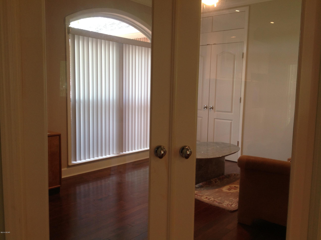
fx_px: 324
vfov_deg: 40.6
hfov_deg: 52.7
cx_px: 160
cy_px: 120
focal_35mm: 35
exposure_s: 1/17
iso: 50
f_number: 2.4
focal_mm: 4.28
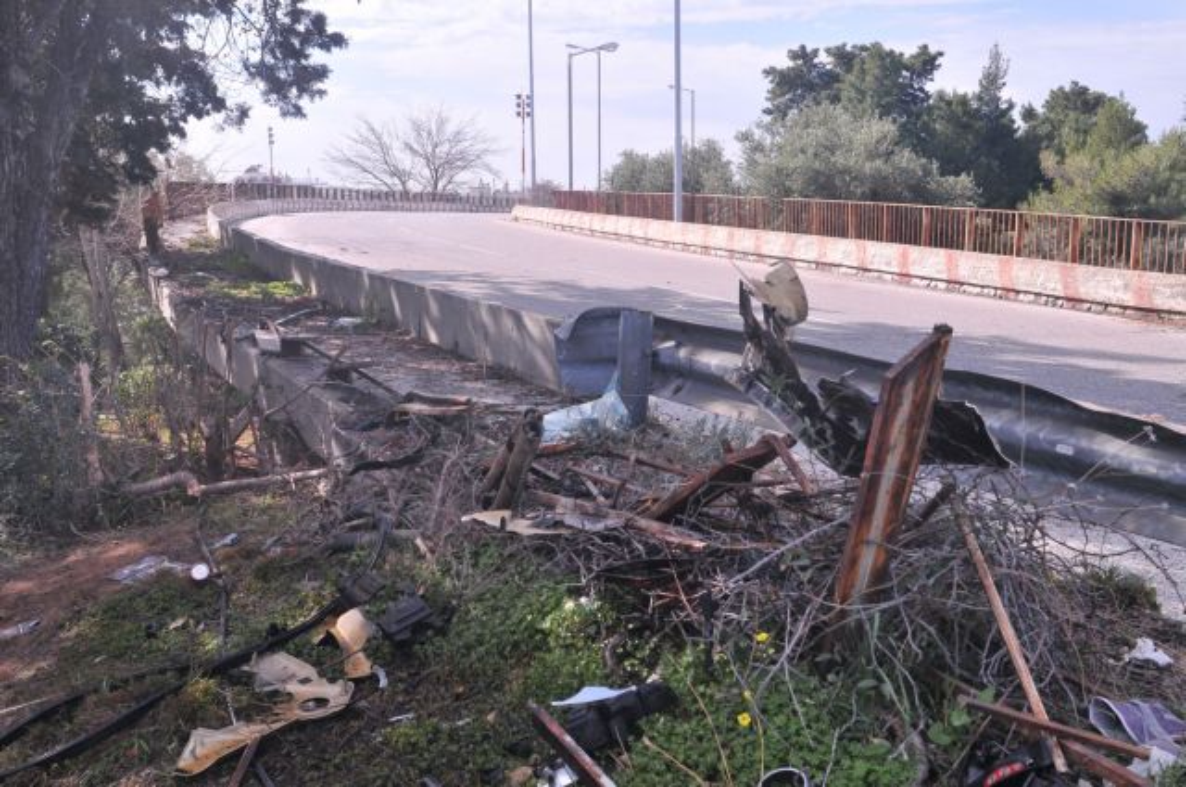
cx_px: 593
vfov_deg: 36.8
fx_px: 1184
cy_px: 394
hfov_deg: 53.2
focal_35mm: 36
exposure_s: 1/640
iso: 400
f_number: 9
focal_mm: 24
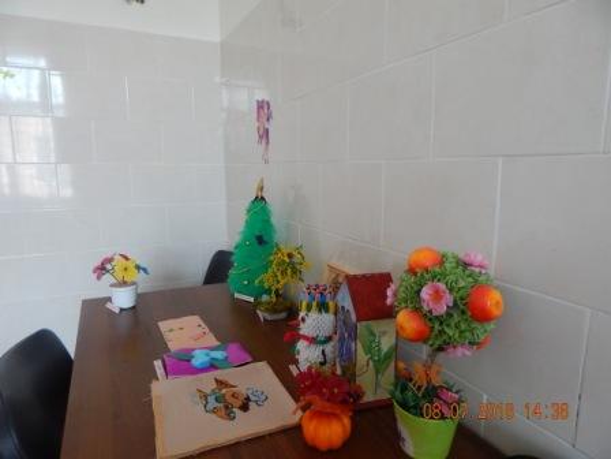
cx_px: 306
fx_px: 388
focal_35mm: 22
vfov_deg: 61.1
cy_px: 230
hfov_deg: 76.4
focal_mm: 4
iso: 220
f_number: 3
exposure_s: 1/30
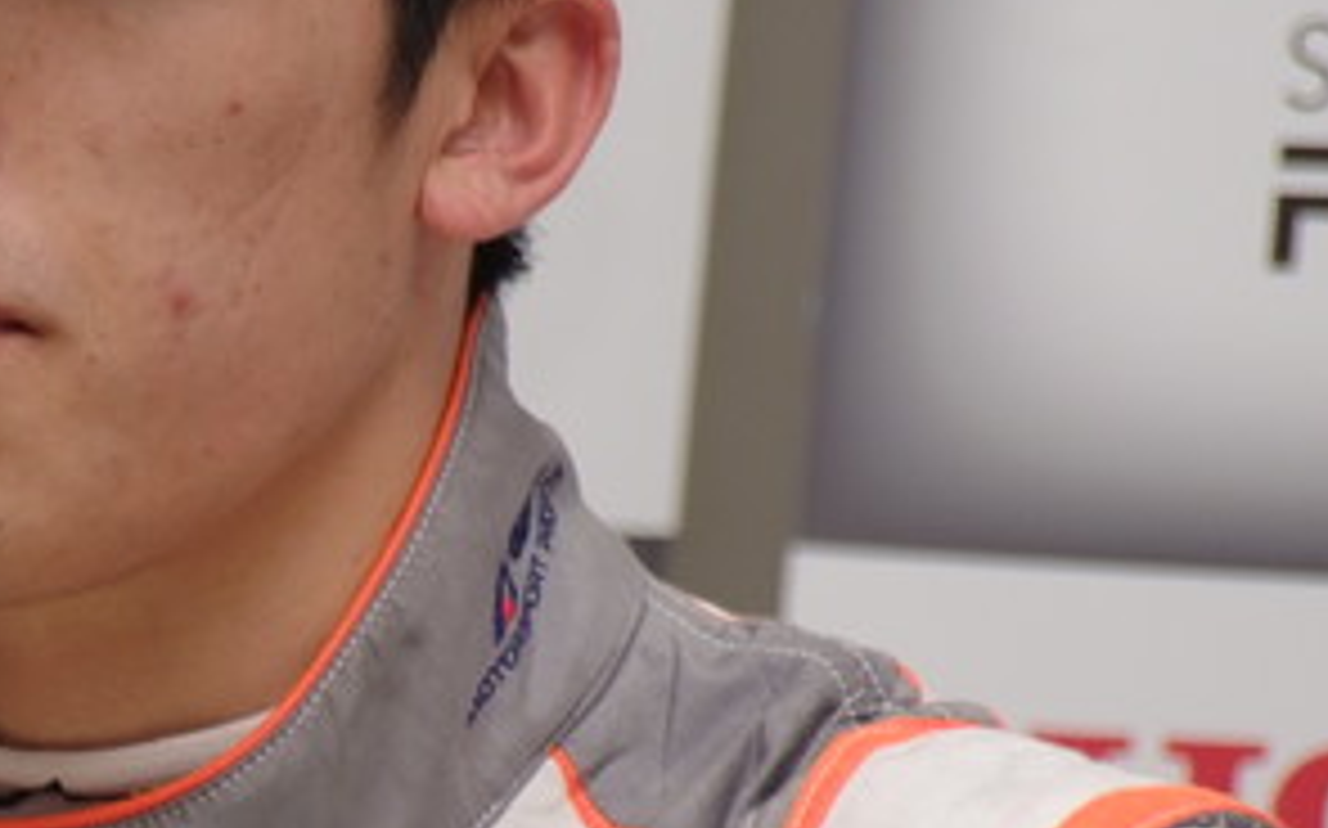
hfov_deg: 3.3
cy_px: 441
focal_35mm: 635
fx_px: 22969
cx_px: -63
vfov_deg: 2.1
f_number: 5.6
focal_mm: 170
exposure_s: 1/125
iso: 400
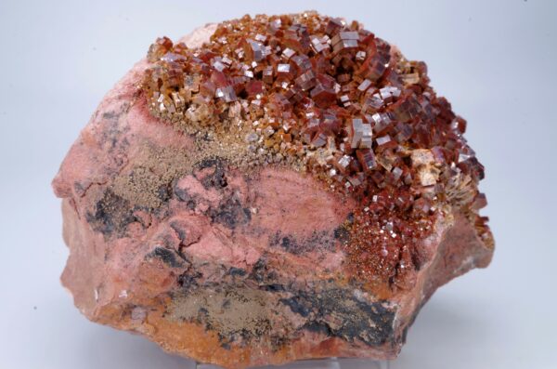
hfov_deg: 40.4
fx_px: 756
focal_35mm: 49
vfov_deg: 27.4
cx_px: 278
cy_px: 184
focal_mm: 32.5
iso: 100
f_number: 18
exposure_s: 1/8
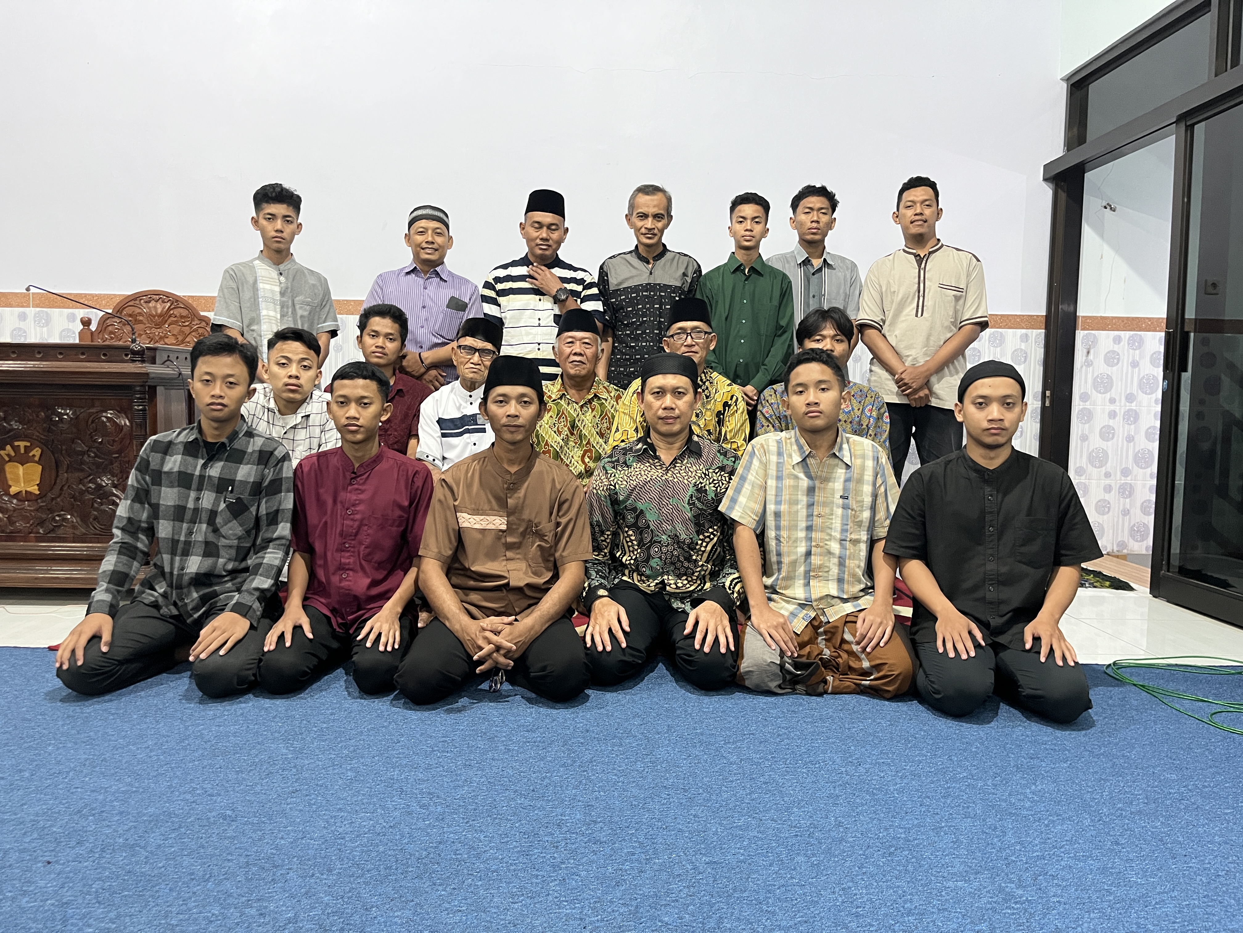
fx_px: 934
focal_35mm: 26
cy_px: 466
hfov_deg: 67.3
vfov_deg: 53.1
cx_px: 622
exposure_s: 1/33
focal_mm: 5.1
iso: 400
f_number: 1.6
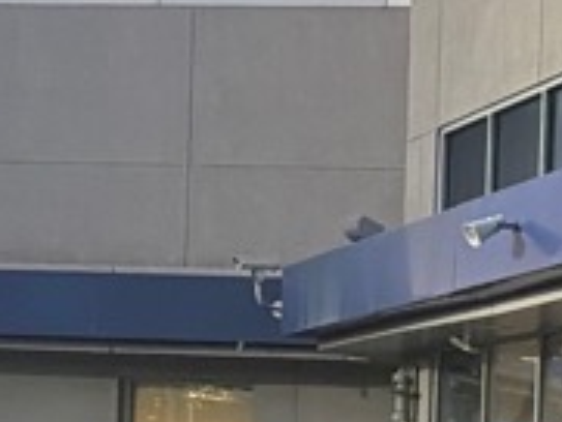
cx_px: 1177
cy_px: 661
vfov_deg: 10.5
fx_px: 2209
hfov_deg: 12.5
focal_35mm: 136
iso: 800
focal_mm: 6.76
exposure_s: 1/60
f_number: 1.78
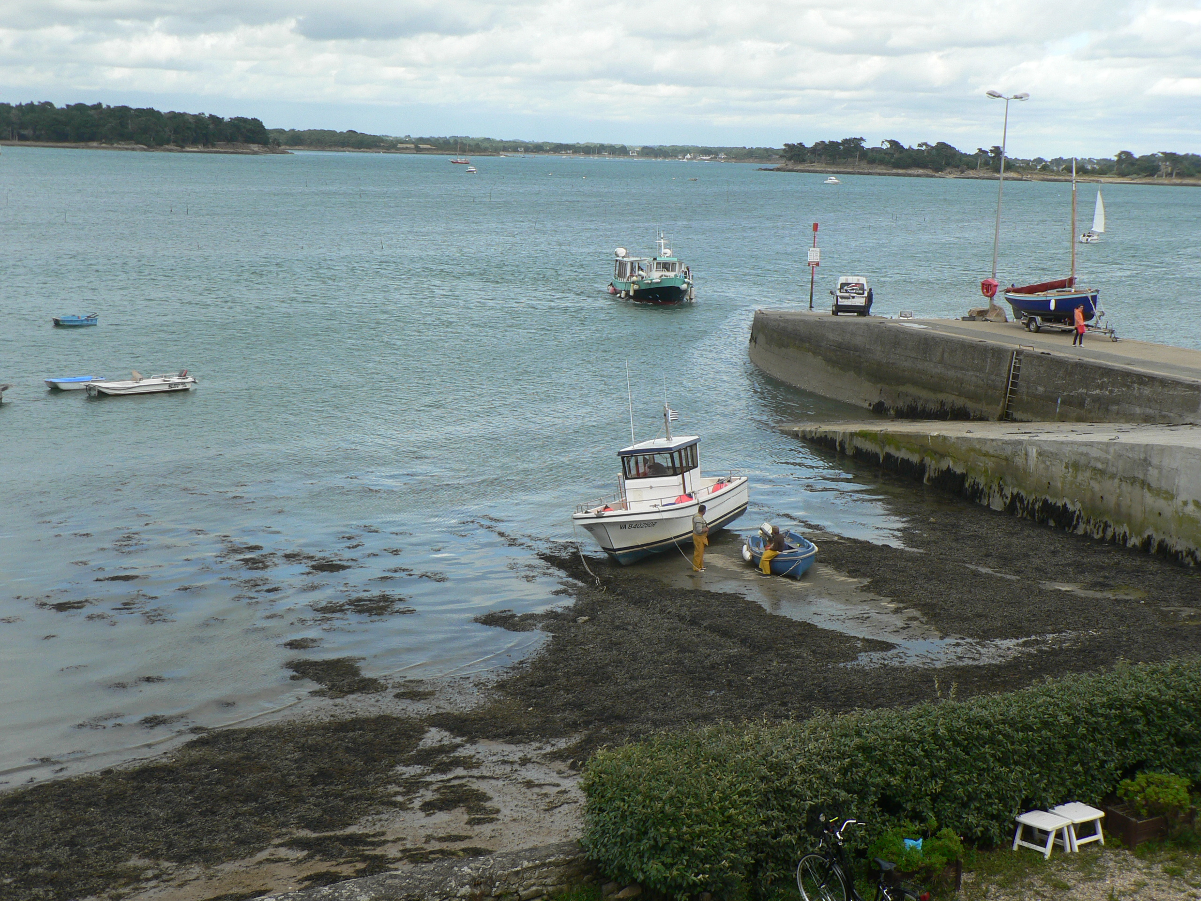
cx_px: 600
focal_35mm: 49
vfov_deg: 29.7
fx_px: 1700
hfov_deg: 38.9
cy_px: 450
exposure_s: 1/320
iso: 80
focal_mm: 8.2
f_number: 4
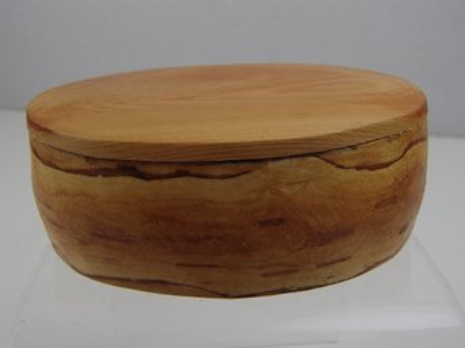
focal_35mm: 37
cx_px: 232
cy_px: 174
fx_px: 497
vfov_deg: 38.6
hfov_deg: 50.2
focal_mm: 6.64
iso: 200
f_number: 4.7
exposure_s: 1/160
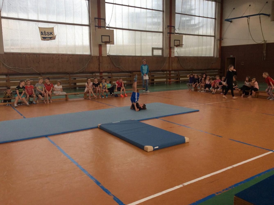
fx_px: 253
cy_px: 102
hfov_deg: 56.9
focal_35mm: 32
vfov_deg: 44.0
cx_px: 137
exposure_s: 1/100
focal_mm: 3.3
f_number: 2.4
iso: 50
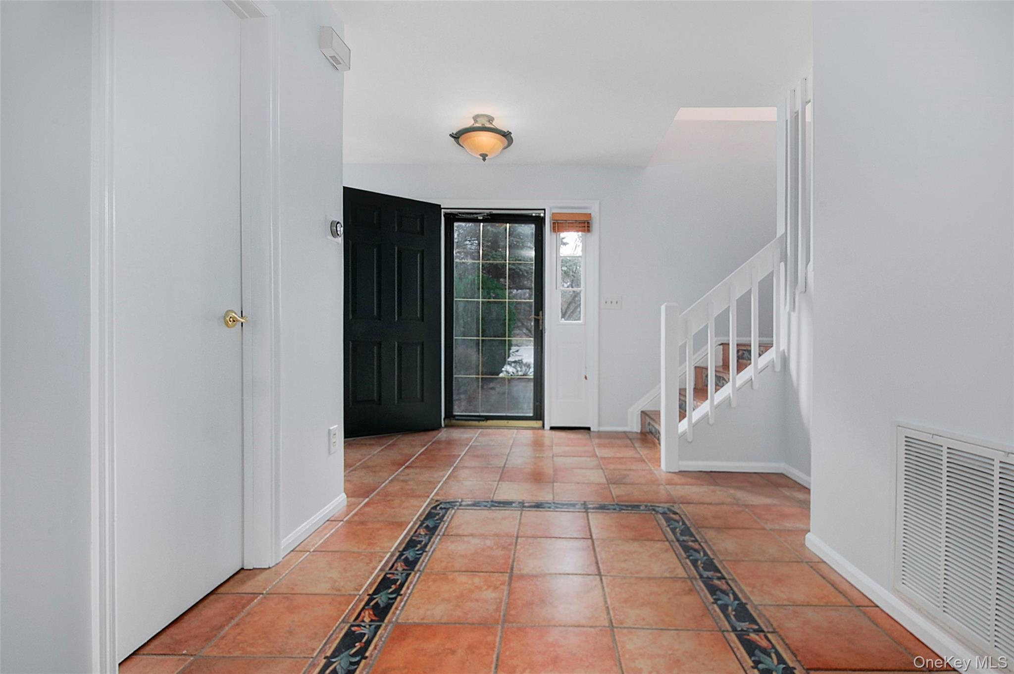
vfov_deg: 77.2
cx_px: 507
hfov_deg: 100.4
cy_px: 337
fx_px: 422
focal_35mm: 15
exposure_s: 1/20
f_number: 14
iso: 200
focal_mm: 10
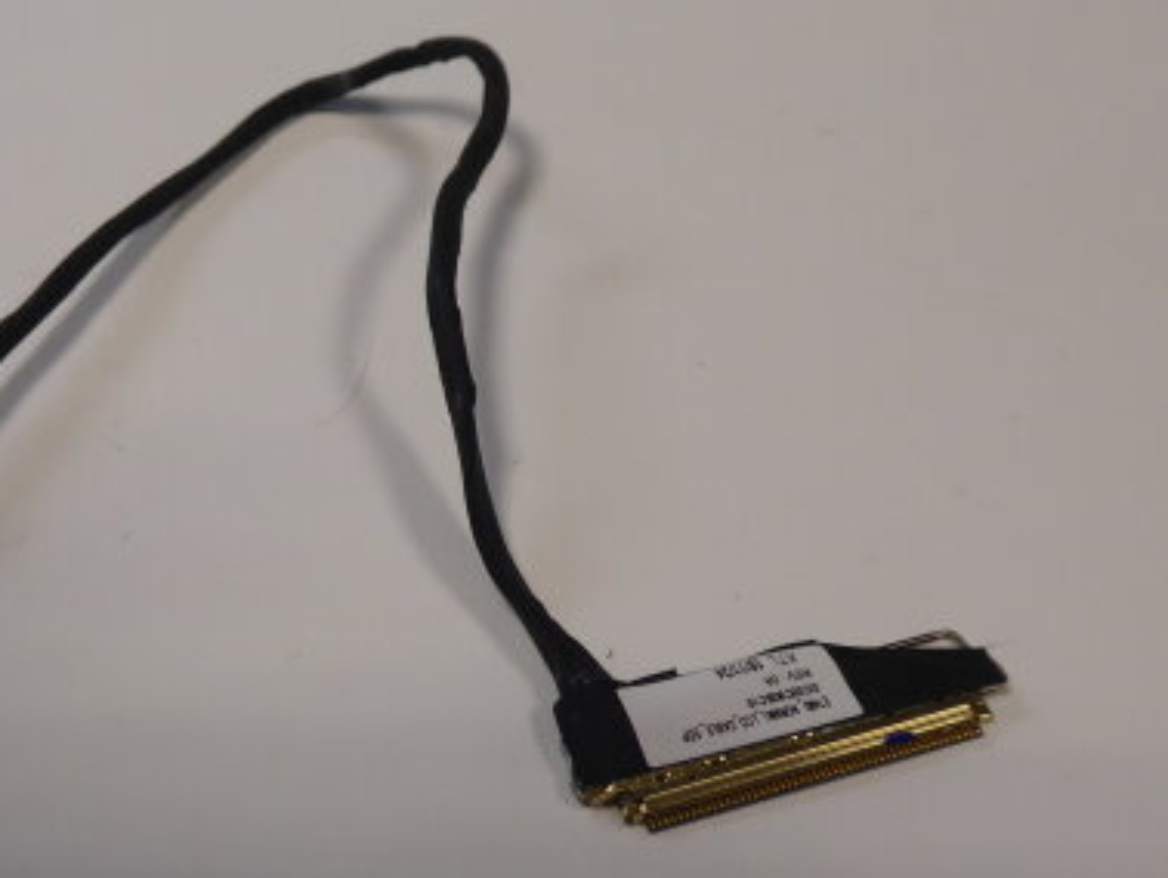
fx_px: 1553
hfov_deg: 39.8
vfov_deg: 31.4
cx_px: 253
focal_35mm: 46
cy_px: 538
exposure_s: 1/60
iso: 160
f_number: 3.5
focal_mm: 5
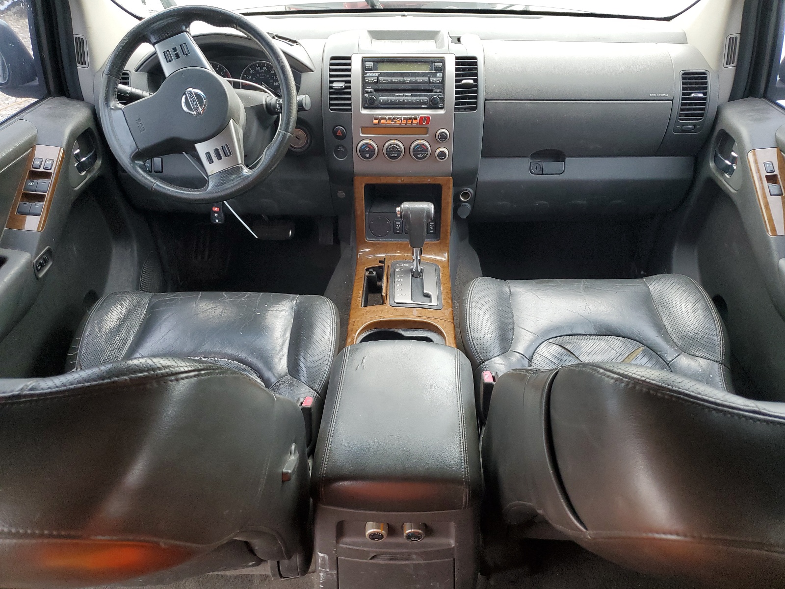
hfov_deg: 67.3
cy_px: 294
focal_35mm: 26
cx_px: 392
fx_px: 590
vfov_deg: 53.1
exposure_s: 1/120
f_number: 1.5
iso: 97
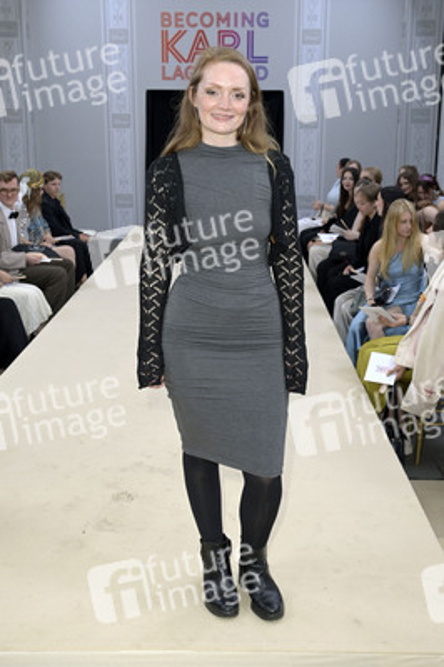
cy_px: 334
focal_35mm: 38
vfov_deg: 50.7
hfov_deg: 35.0
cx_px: 222
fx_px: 704
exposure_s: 1/250
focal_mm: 38
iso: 500
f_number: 5.6
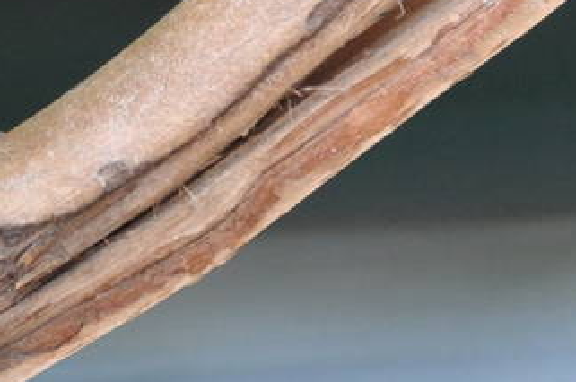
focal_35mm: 1047
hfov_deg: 2.0
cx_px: 25
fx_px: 16727
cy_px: -394
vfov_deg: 1.3
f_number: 4.8
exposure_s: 1/125
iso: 1600
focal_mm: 140
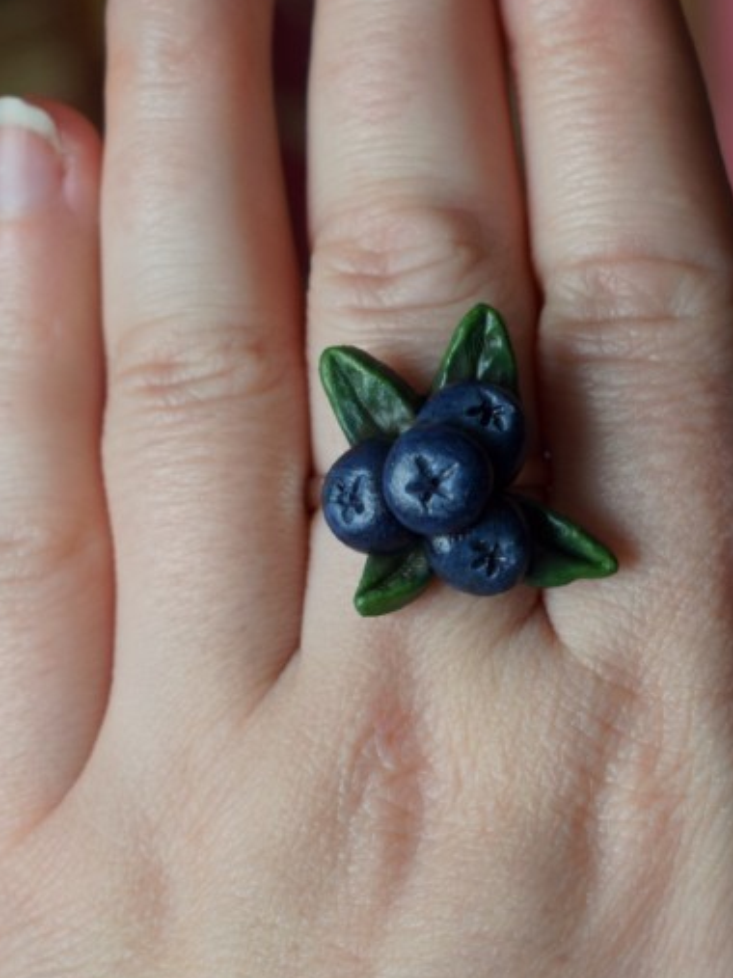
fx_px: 3700
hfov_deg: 11.3
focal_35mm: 131
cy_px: 494
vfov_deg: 15.1
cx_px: 463
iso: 500
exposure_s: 1/60
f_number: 5
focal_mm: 40
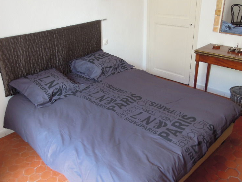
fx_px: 231
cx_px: 111
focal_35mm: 33
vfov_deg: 42.9
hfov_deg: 55.3
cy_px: 97
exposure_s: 1/60
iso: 160
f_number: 2.8
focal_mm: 4.3
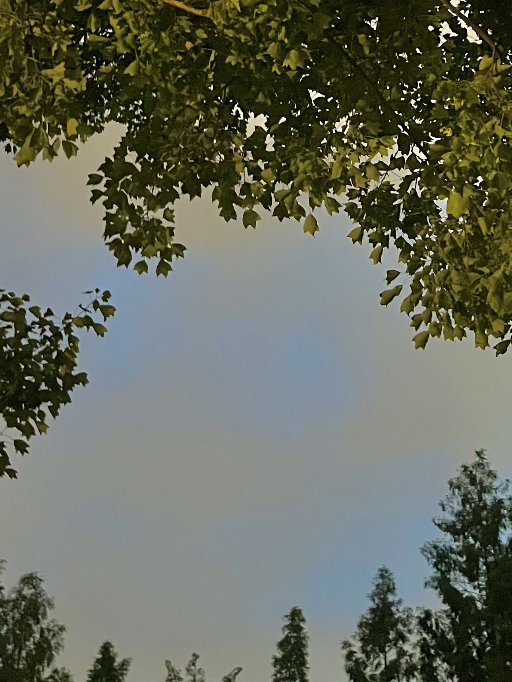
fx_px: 1203
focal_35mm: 61
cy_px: 198
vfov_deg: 31.3
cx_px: 300
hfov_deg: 24.0
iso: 2000
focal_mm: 5.1
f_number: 1.6
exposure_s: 1/15
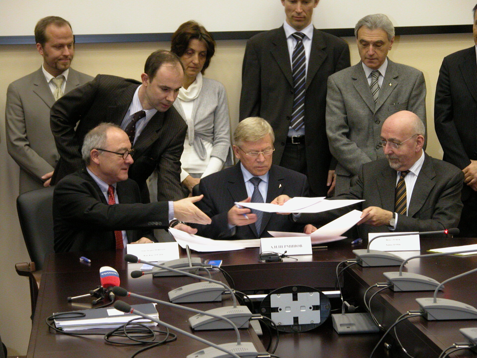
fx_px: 1874
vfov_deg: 10.9
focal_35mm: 136
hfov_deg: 14.5
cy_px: 179
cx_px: 238
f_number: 3.8
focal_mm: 34.7
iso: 400
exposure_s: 1/30.2
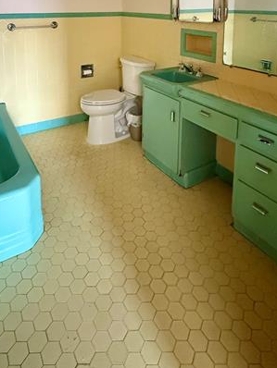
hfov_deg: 51.2
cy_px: 41
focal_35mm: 27
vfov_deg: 56.8
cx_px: 120
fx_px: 288
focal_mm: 2.22
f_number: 2.2
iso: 1250
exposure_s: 1/60
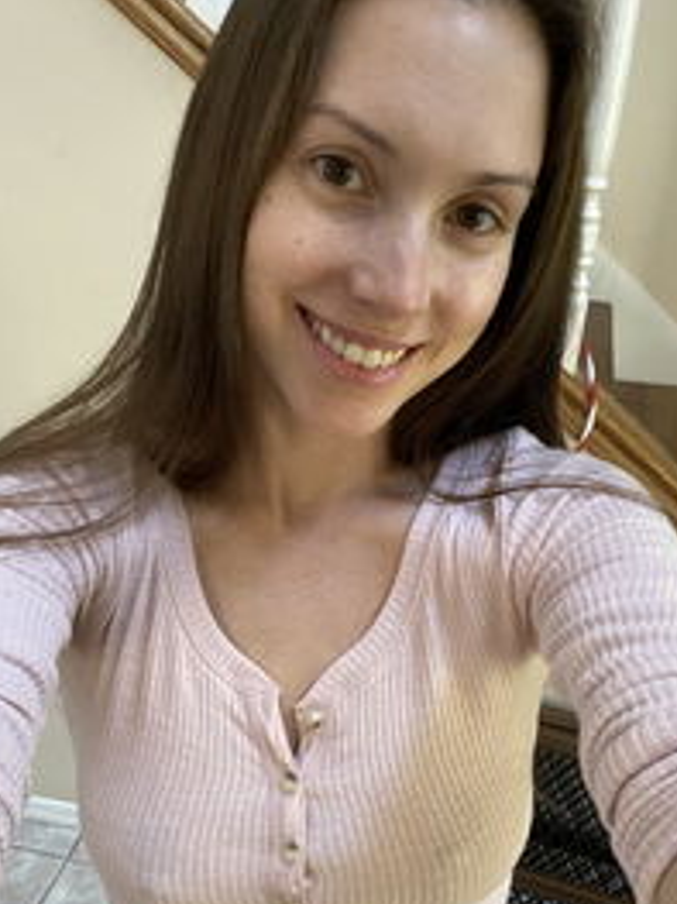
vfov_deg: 51.7
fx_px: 913
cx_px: 340
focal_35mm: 35
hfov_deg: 40.7
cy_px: 598
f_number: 2.2
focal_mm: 2.71
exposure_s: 1/30
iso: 500
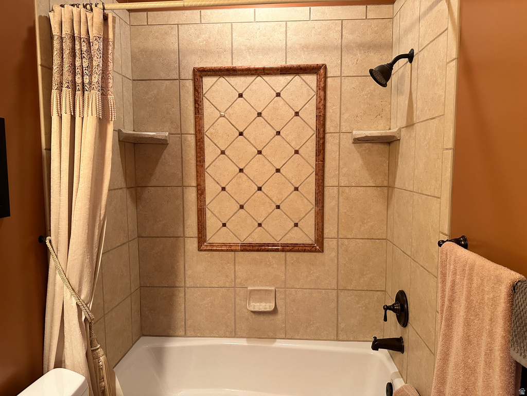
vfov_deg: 56.8
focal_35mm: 24
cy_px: 198
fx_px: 365
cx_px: 264
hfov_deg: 71.6
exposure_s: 1/60
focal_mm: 6.86
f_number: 1.78
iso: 320
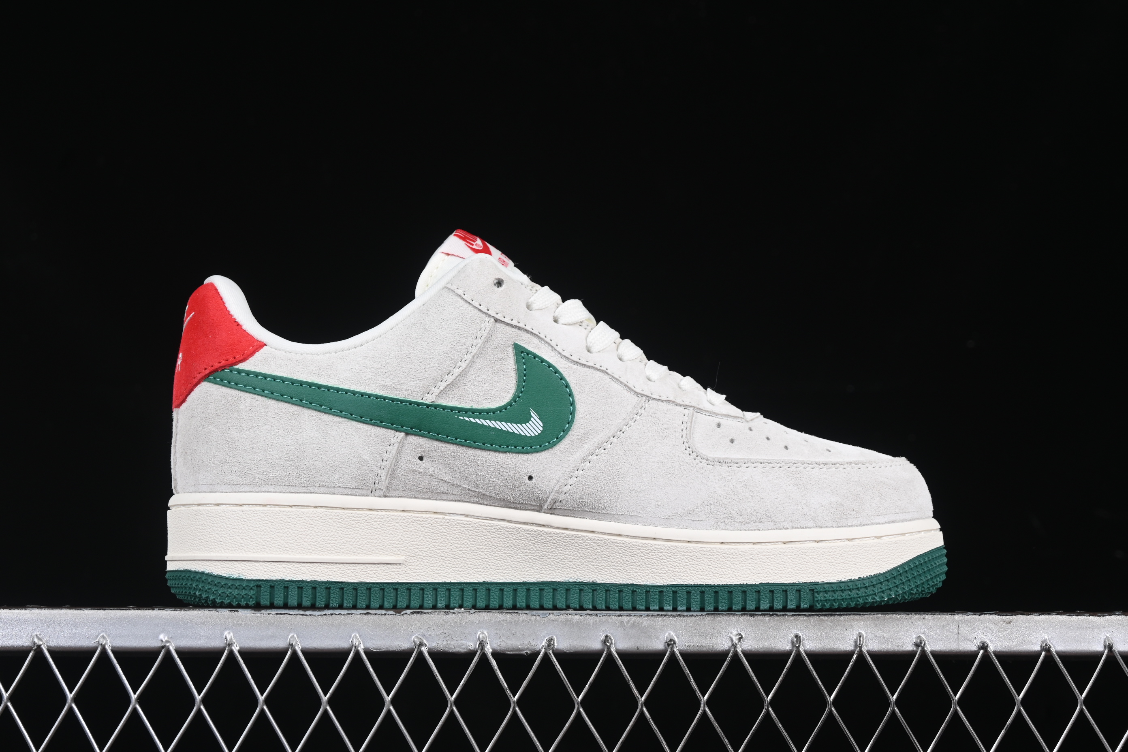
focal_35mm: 75
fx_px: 2350
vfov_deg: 18.2
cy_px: 376
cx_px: 564
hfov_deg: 27.0
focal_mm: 50
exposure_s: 1/80
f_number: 8
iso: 160
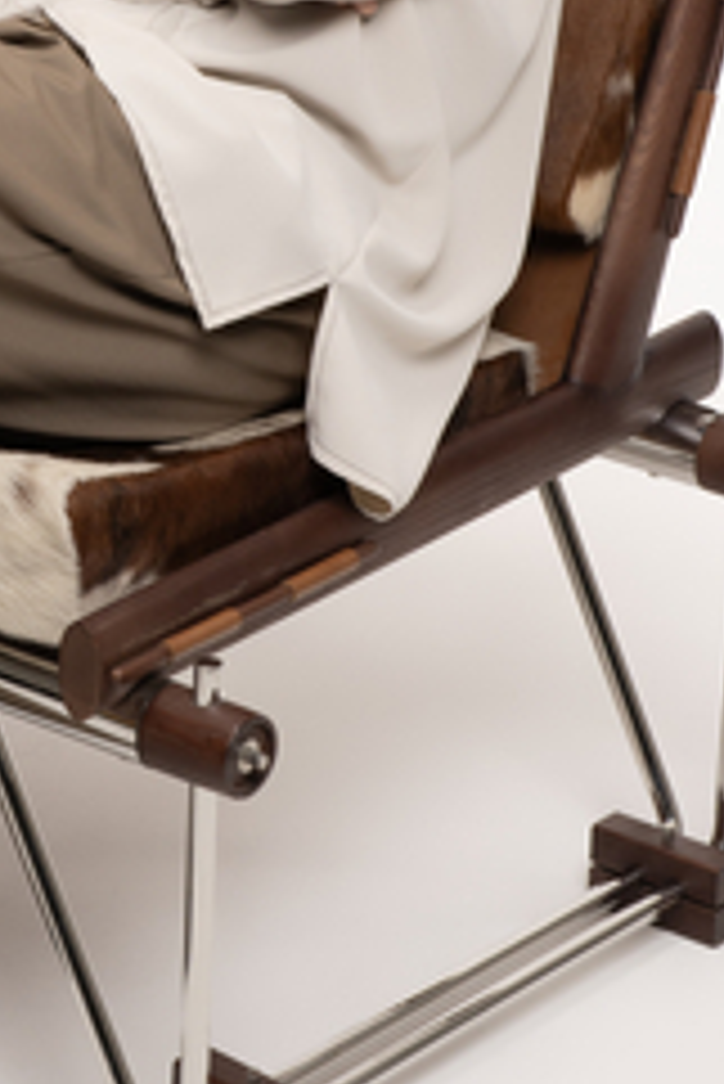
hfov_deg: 7.8
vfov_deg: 11.7
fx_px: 5241
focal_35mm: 174
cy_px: 58
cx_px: -288
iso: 200
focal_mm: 50
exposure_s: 1/125
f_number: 16
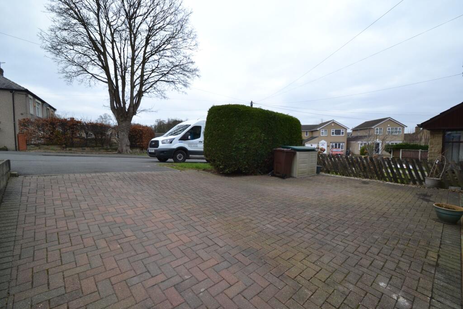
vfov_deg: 77.3
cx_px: 232
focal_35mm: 15
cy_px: 154
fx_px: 193
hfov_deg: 100.4
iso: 180
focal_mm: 10
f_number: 5.6
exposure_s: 1/125
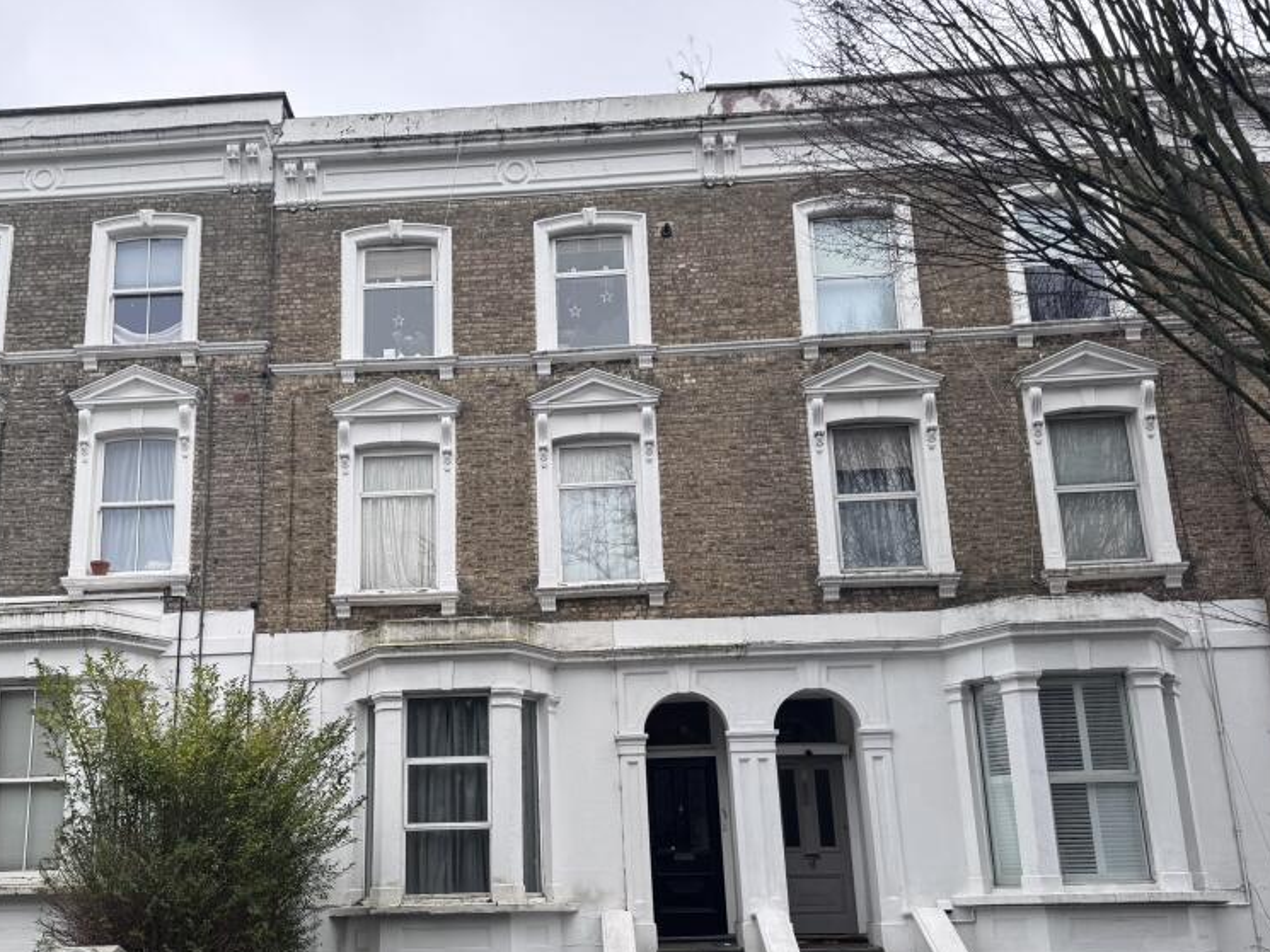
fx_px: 1211
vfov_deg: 42.6
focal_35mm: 33
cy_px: 593
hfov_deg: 54.9
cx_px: 499
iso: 80
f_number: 1.78
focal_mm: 6.76
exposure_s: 1/457
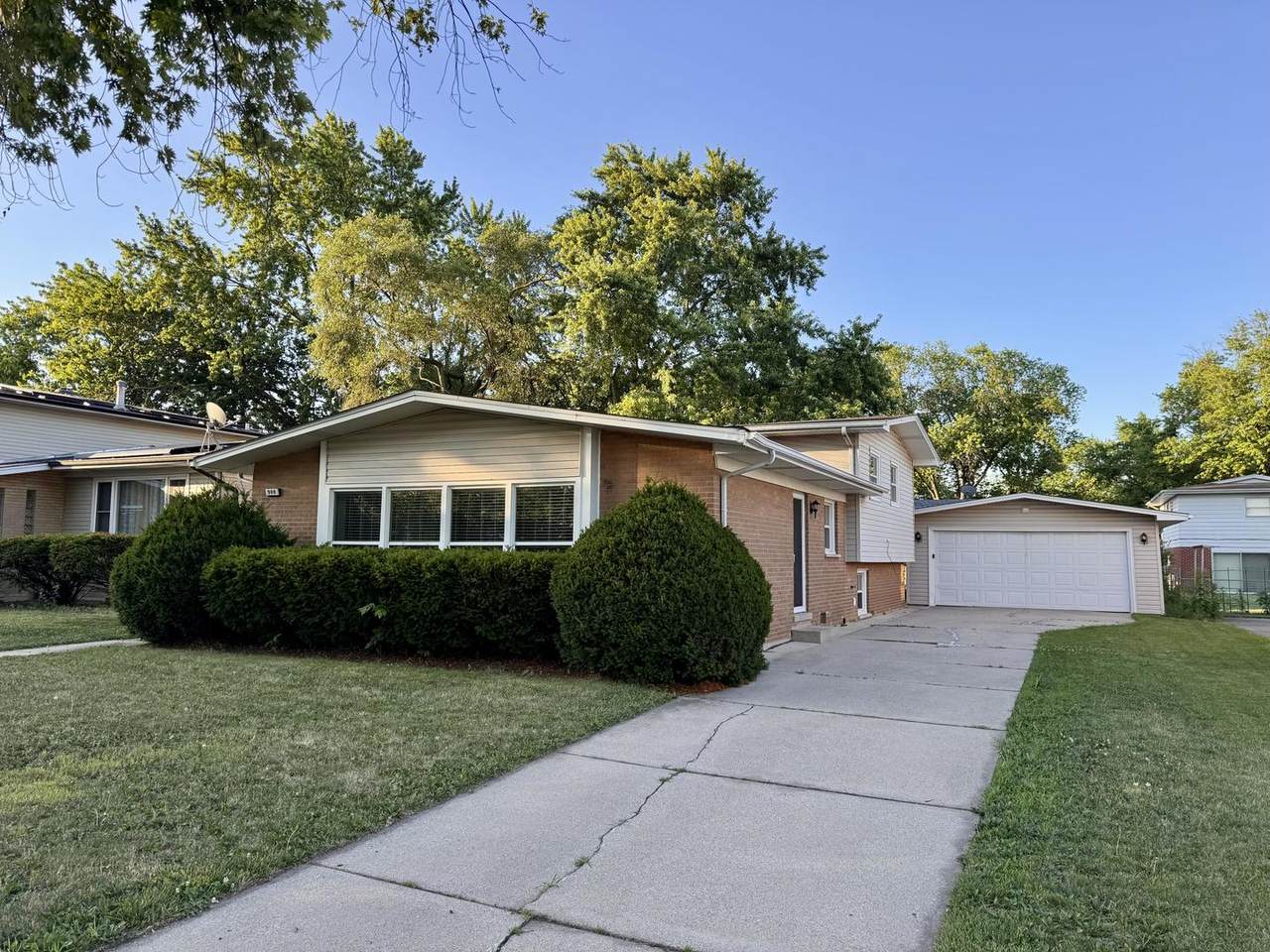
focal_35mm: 24
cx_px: 635
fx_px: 881
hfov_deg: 71.6
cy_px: 476
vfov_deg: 56.8
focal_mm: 6.76
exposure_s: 1/792
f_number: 1.78
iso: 80
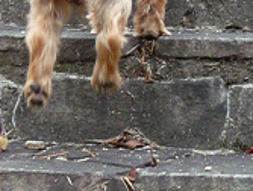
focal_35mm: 282
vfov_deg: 5.3
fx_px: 2066
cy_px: -63
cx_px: 205
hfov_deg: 7.0
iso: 500
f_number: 5.6
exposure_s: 1/250
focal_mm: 14.4
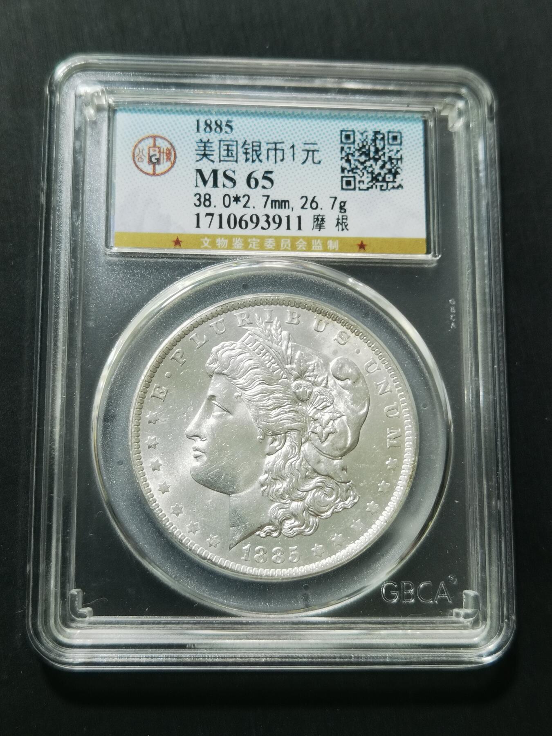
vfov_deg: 33.2
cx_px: 276
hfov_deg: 25.2
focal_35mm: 58
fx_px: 1233
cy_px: 368
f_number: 1.9
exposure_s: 1/100
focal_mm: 6.67
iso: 100
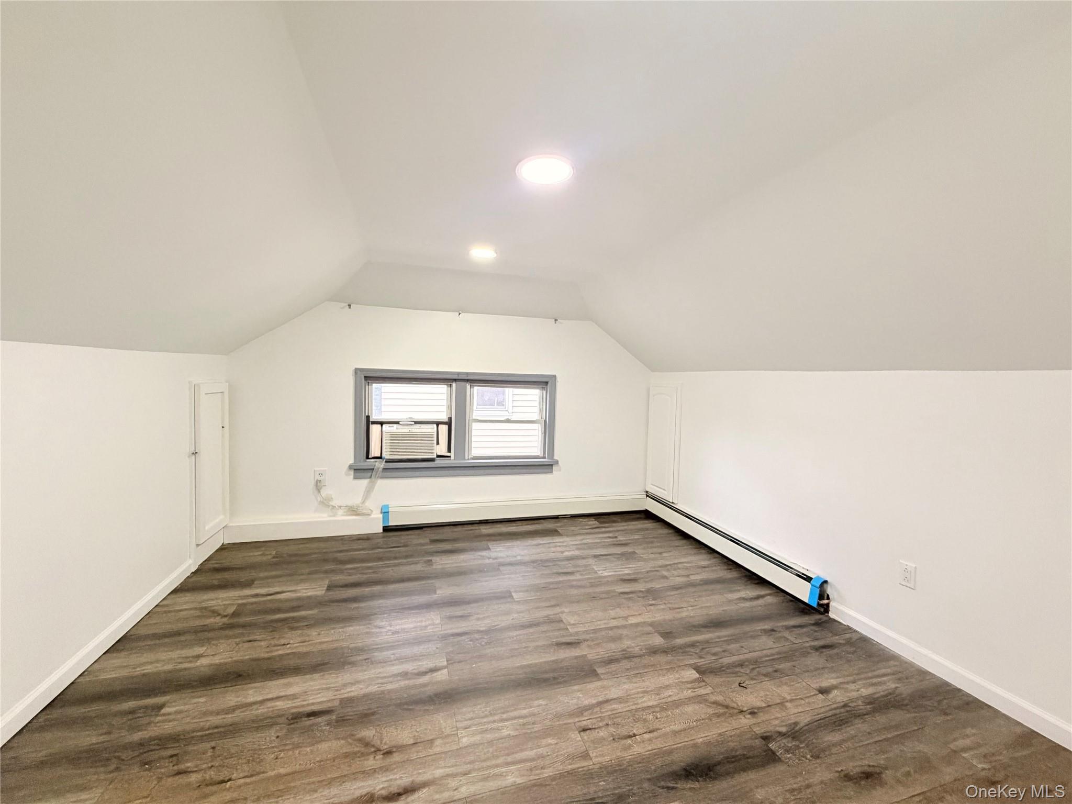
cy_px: 402
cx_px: 536
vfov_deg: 85.7
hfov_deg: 102.1
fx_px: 434
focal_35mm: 14
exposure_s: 1/120
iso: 320
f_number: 2.2
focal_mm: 2.22
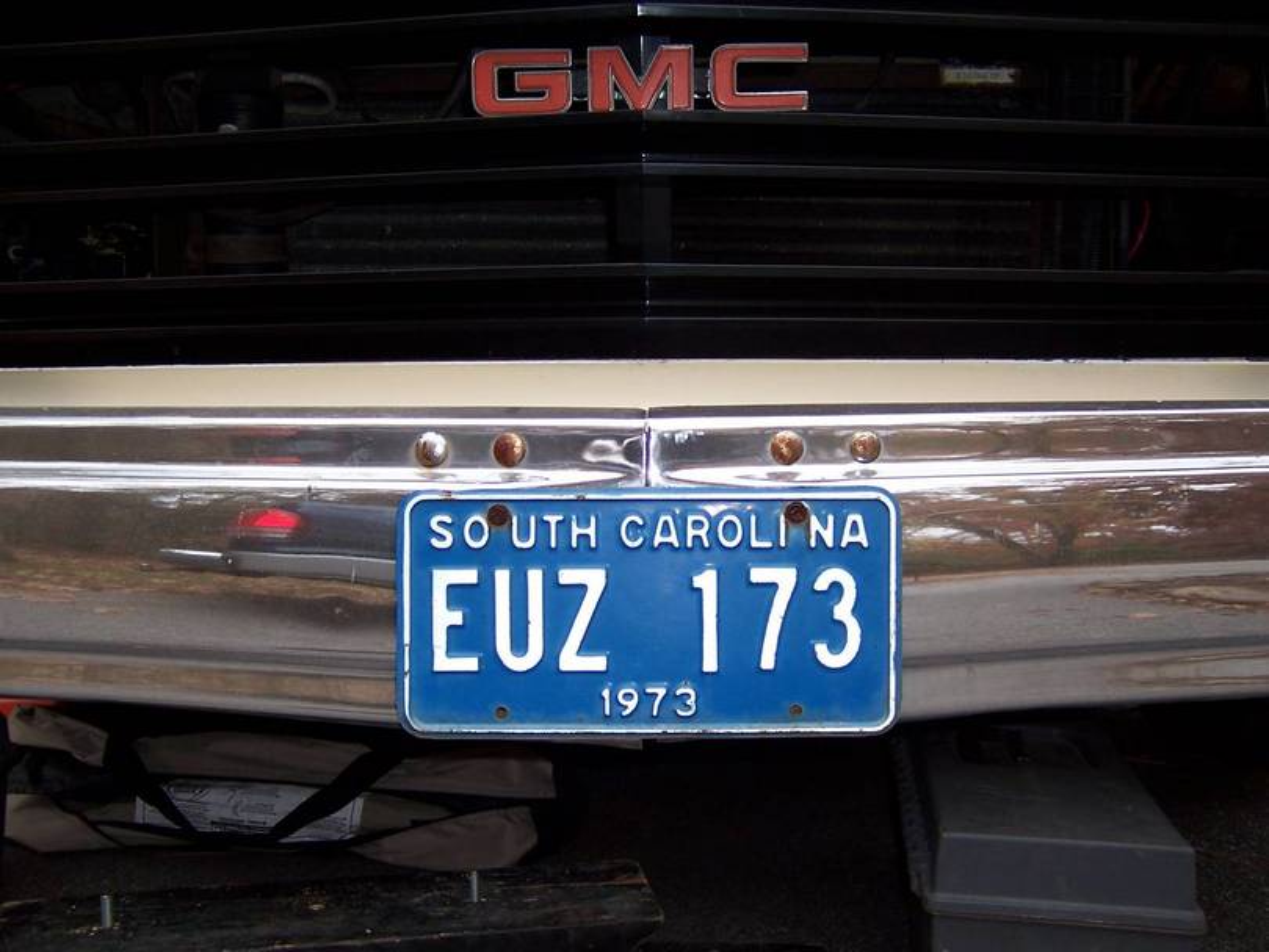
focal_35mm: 33
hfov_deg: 55.3
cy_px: 476
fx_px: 1210
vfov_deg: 43.0
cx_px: 634
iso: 80
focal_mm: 5.5
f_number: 2.8
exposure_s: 1/60
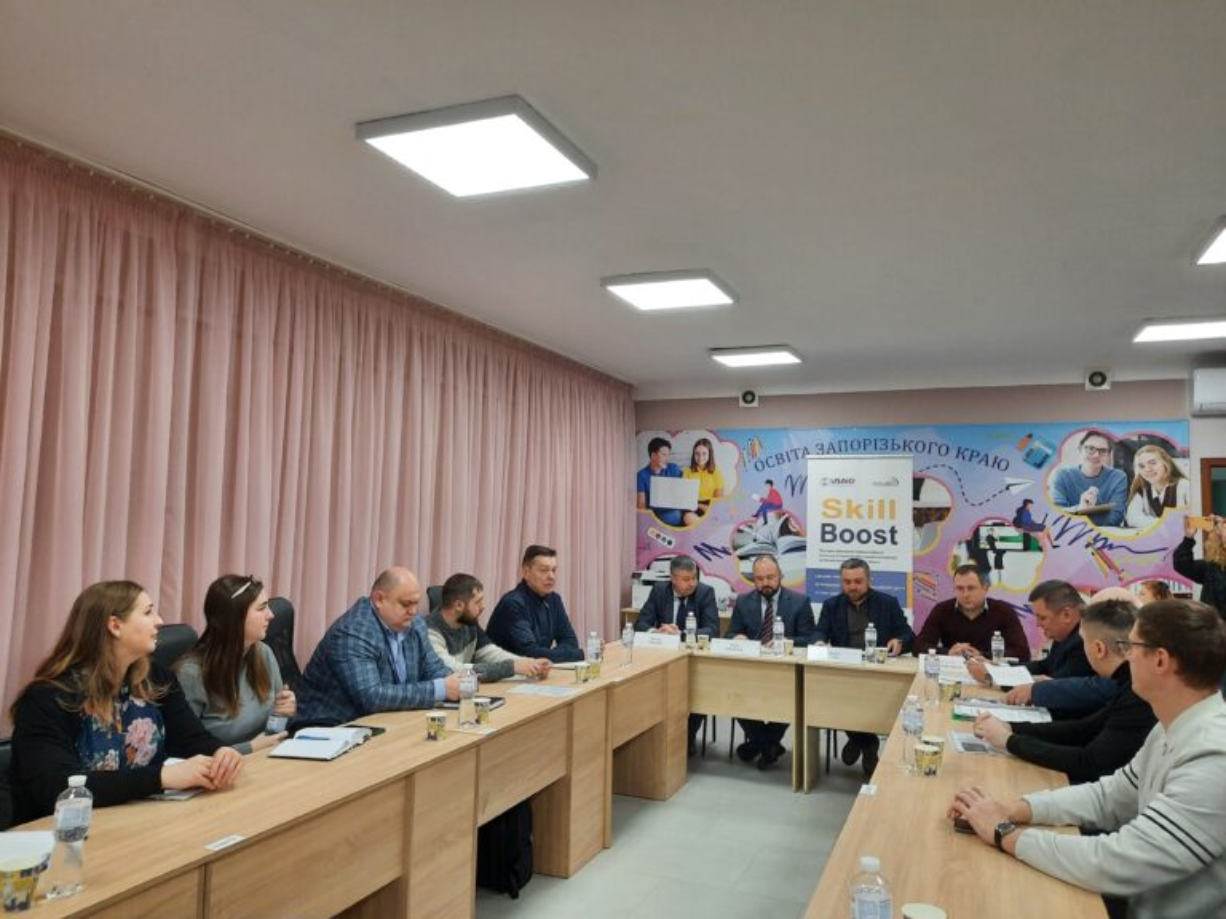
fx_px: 885
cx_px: 613
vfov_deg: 54.9
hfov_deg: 69.4
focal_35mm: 25
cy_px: 460
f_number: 2
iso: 200
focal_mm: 4.6
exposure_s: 1/50
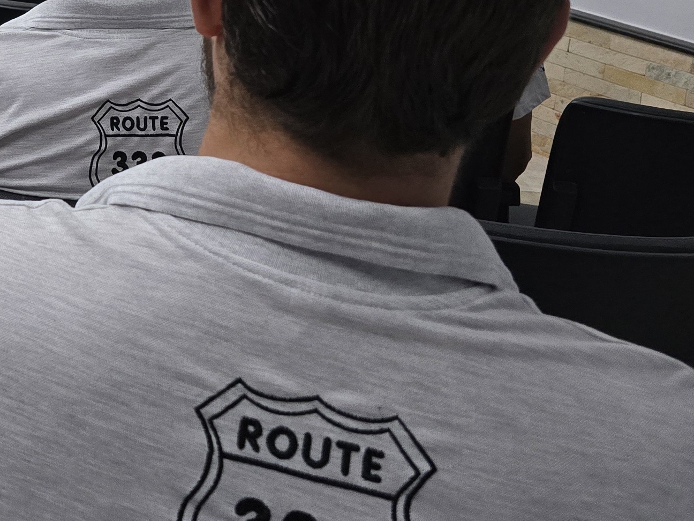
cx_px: -356
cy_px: -119
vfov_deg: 19.4
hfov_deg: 22.4
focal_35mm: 71
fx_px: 1423
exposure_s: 1/120
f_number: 1.7
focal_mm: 6.3
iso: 500
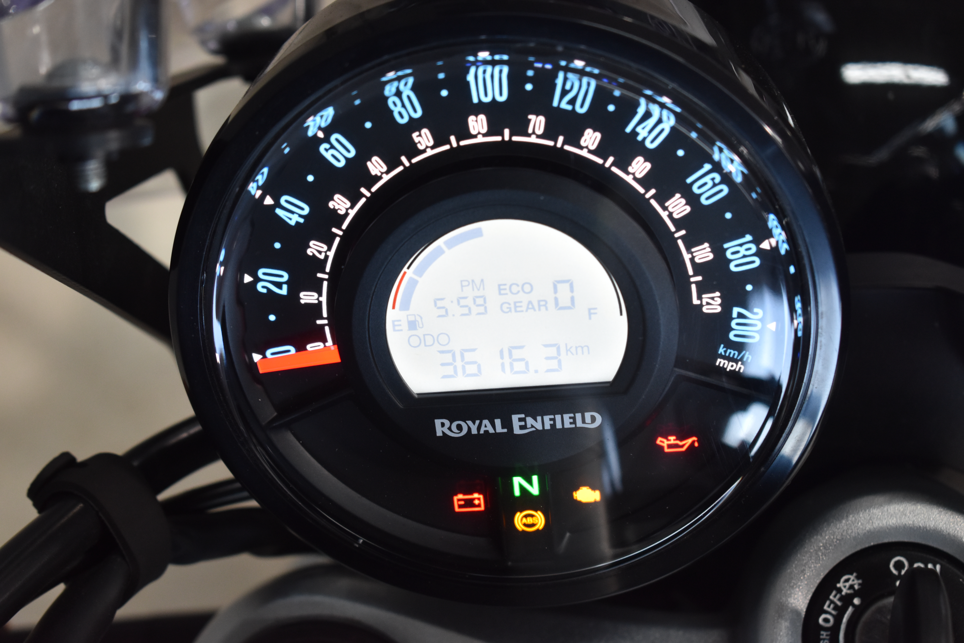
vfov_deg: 17.5
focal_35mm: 78
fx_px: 2089
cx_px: 482
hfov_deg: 26.0
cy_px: 322
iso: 800
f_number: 5.6
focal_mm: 52
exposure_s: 1/60
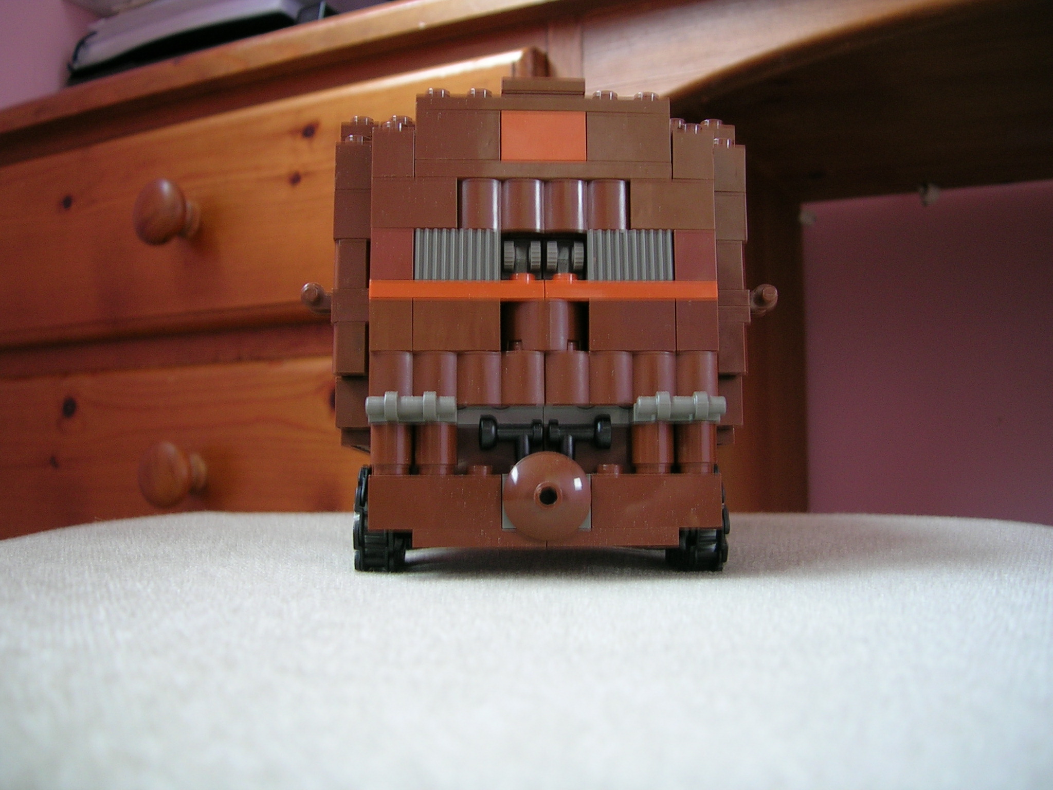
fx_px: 1065
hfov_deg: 52.6
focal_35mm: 35
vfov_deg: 40.7
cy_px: 395
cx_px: 526
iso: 51
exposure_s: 1/3.8
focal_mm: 5.4
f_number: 2.8
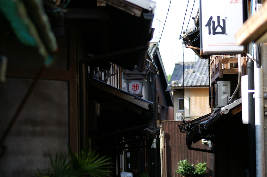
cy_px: 88
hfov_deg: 13.7
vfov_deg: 9.1
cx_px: 134
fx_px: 1111
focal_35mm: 150
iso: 125
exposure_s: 1/640
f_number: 2.8
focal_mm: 100
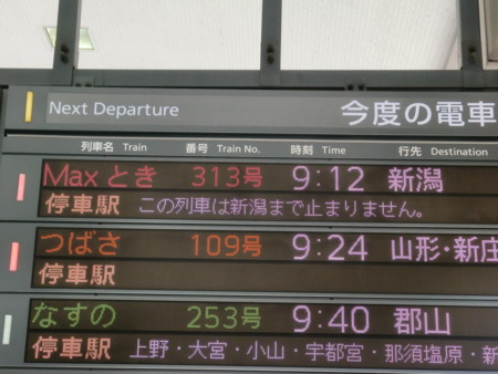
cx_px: 249
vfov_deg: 22.0
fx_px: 964
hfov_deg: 29.0
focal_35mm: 67
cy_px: 187
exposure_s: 1/80
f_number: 4.3
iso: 100
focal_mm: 11.16
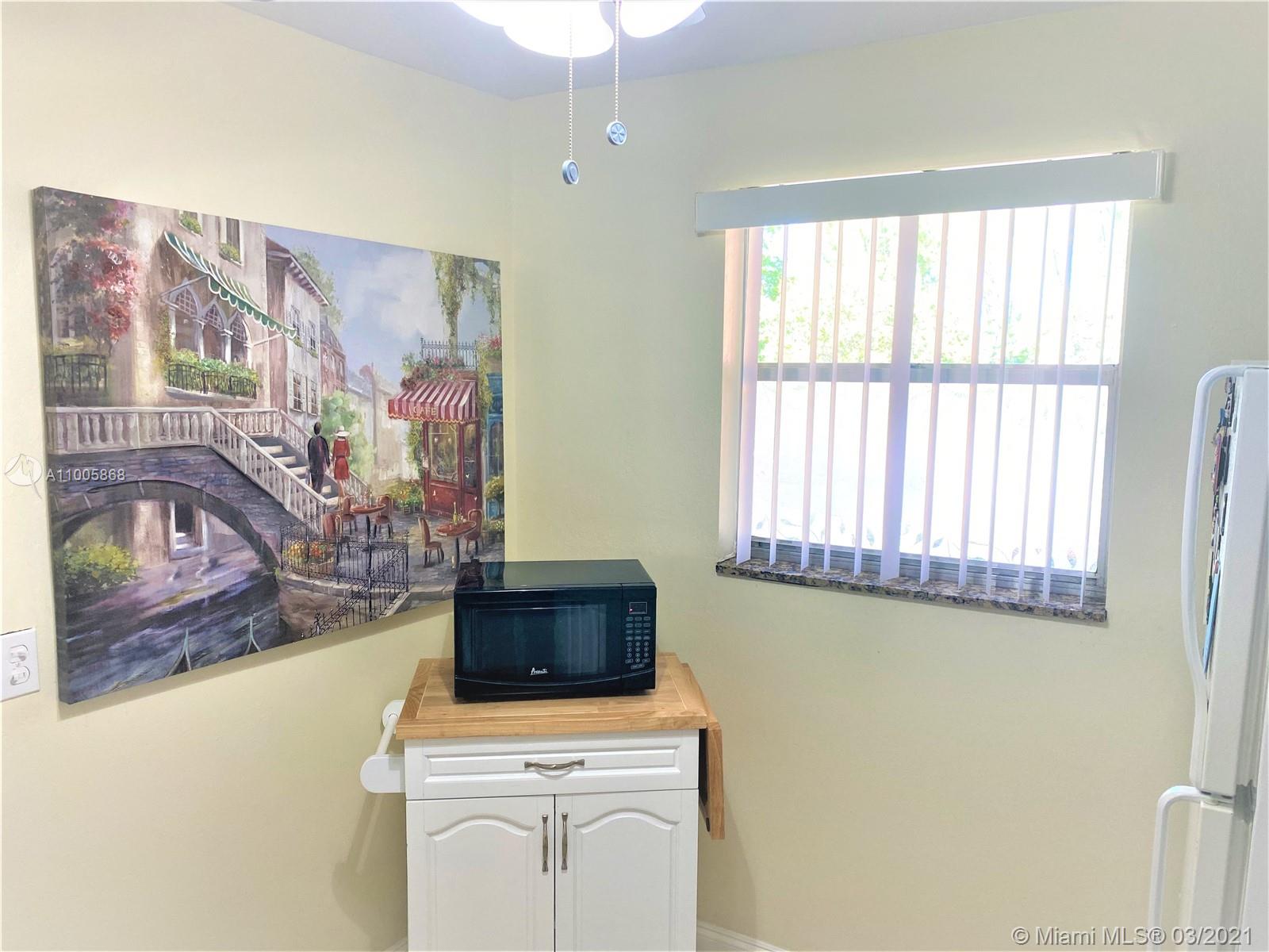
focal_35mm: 26
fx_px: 953
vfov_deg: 53.1
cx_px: 634
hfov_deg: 67.3
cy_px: 476
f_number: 1.8
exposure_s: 1/120
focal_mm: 4.25
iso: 80
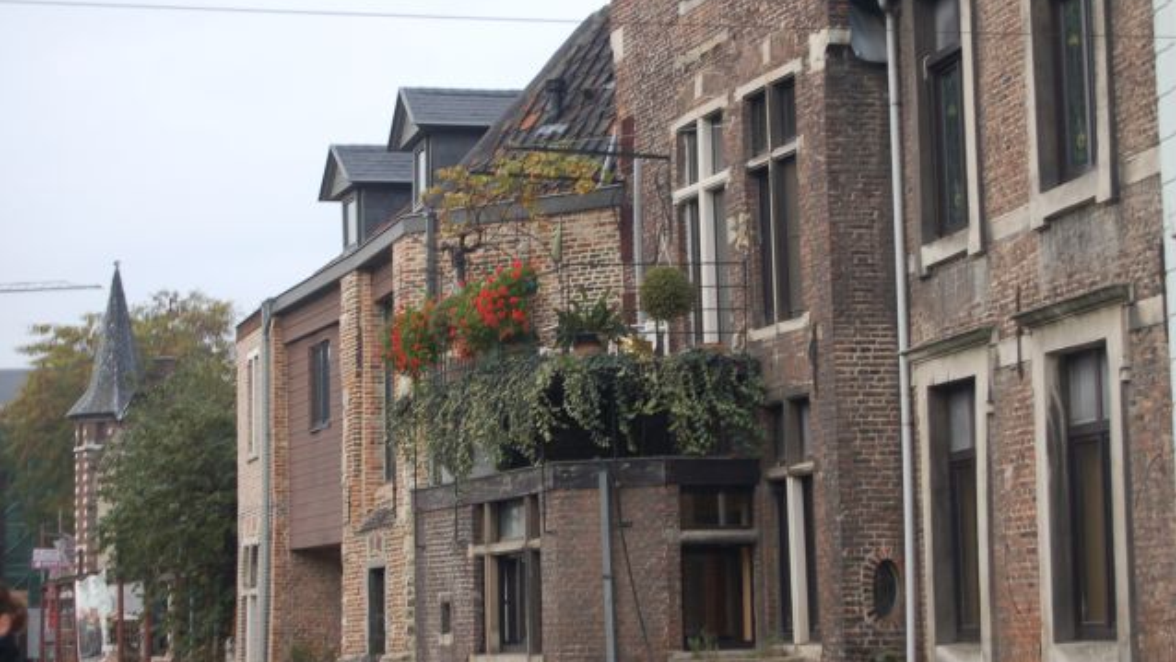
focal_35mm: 87
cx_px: 588
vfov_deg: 14.0
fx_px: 2698
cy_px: 290
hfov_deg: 24.6
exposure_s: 1/350
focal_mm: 55
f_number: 5.6
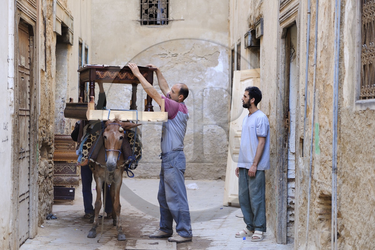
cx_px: 188
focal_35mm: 70
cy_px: 125
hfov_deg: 28.8
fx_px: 729
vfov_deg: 19.4
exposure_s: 1/125
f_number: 2.8
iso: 400
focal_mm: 70
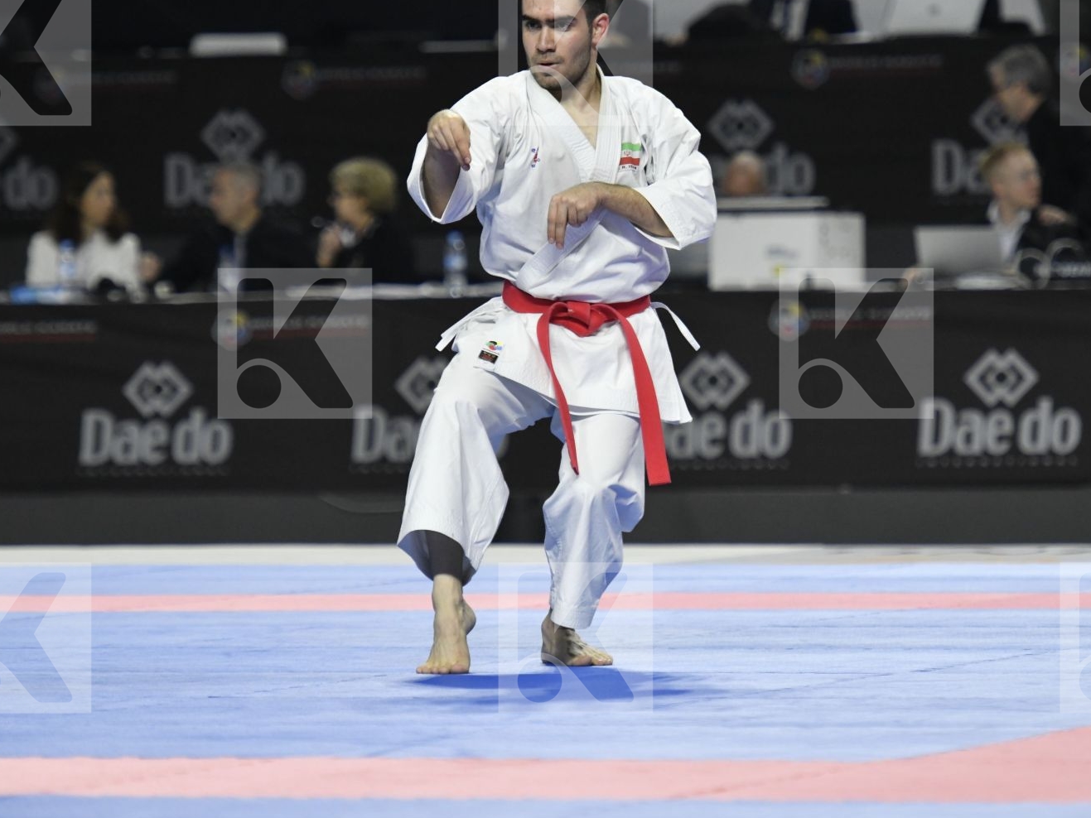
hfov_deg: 6.9
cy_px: 344
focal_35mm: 289
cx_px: 576
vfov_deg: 5.1
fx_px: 9109
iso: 2000
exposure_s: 1/800
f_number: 4
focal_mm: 220
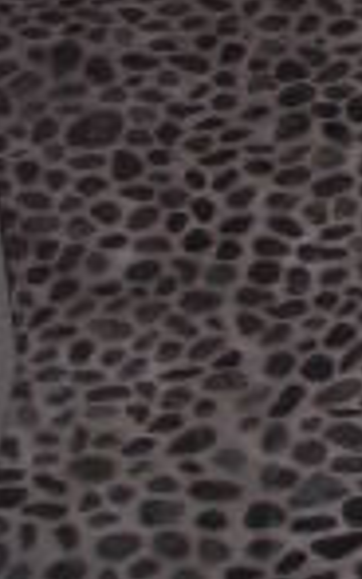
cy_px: -654
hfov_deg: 7.1
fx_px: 2760
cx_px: 814
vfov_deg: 10.7
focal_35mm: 175
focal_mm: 6.3
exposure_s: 1/60.1
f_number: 3.2
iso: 60
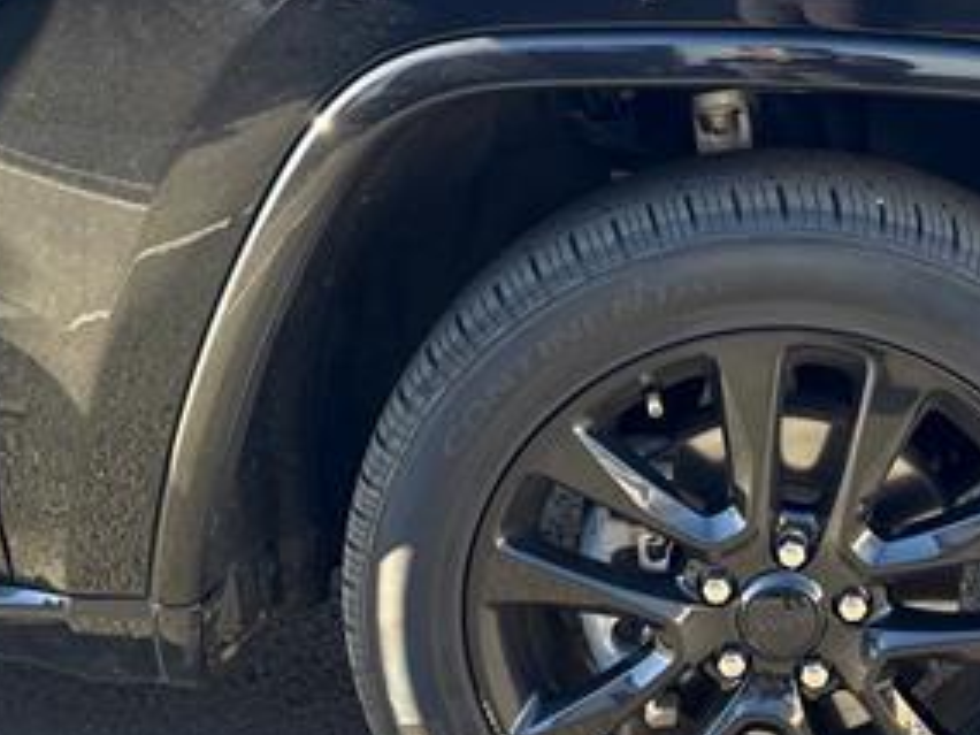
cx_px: 776
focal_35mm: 54
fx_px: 1529
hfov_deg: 34.5
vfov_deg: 27.0
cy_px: 342
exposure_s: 1/332
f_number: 1.78
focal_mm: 6.76
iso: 100
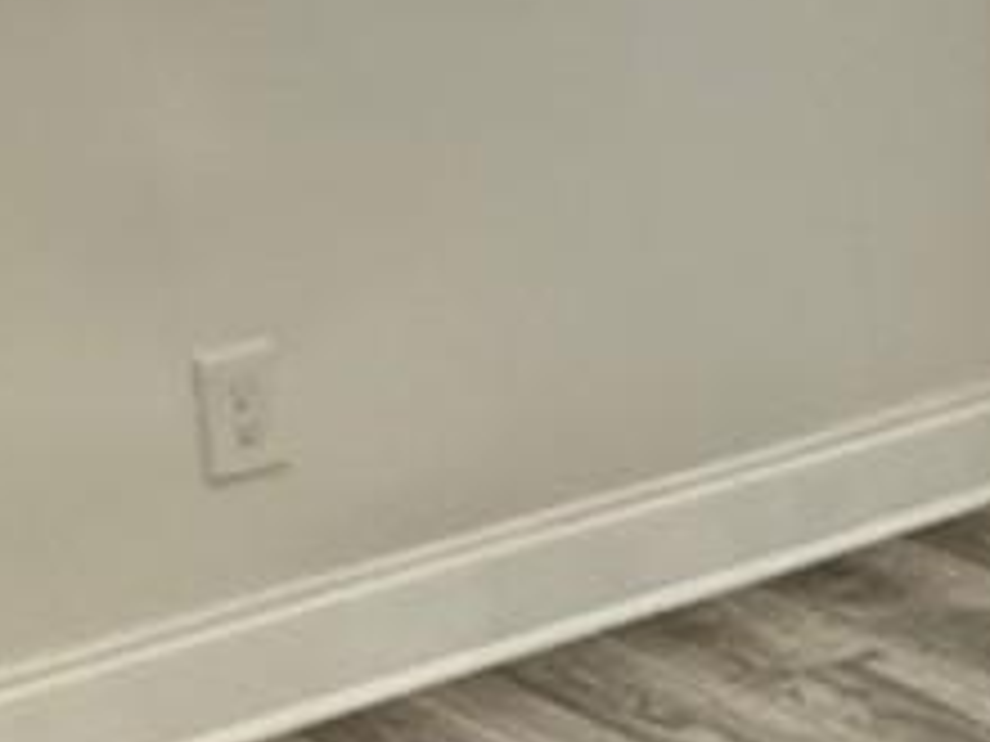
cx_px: 1202
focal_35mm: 102
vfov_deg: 14.5
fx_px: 2917
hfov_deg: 18.2
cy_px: 324
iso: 500
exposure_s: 1/120
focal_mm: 2.22
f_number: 2.2
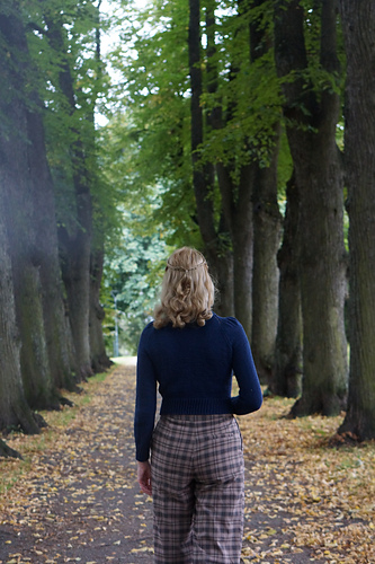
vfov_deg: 27.0
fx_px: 1173
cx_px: 188
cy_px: 282
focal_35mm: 75
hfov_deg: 18.2
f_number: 4
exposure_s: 1/80
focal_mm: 50
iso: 1600
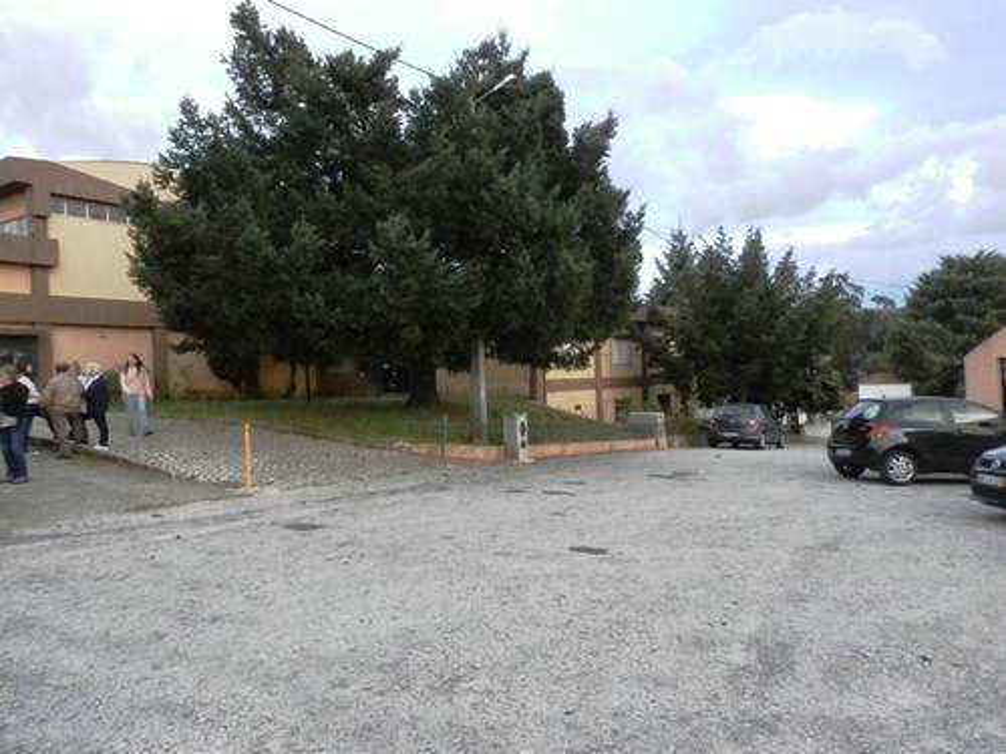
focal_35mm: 25
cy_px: 377
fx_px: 727
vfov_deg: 54.9
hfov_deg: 69.4
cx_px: 503
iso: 800
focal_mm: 4.5
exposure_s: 1/200
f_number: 3
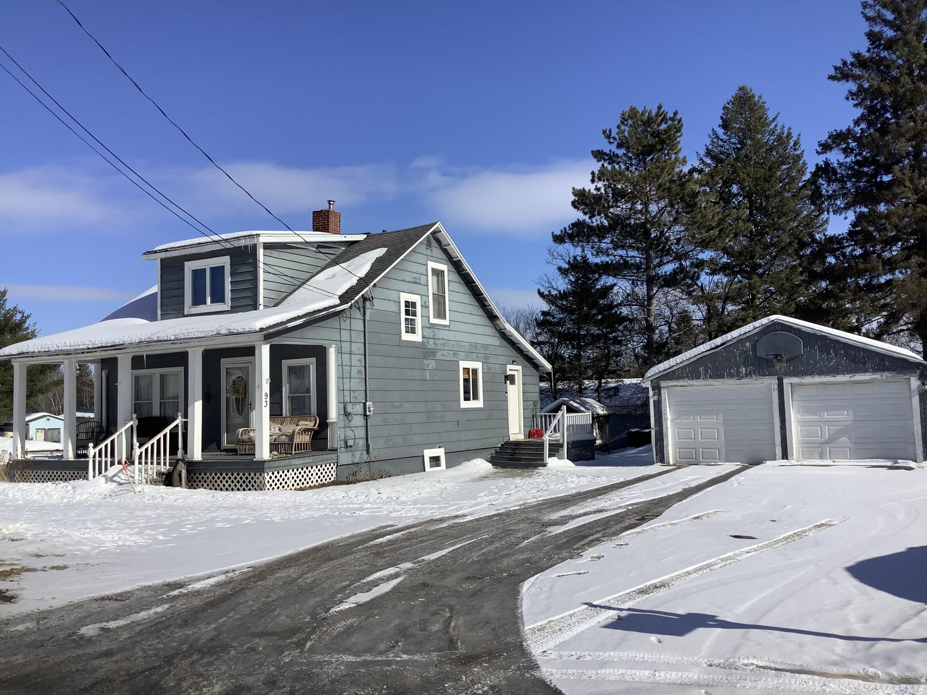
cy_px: 348
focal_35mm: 31
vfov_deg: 45.4
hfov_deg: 58.4
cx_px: 464
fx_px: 830
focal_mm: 3.3
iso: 25
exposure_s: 1/3135
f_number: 2.4
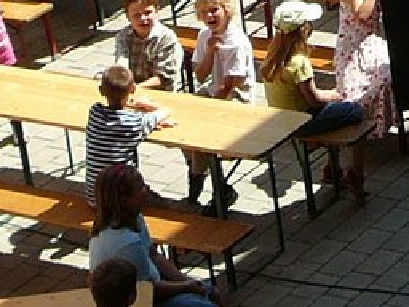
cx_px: 609
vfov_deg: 8.4
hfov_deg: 10.9
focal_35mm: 175
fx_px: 2068
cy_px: -93
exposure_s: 1/640
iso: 80
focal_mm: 5.2
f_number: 2.8
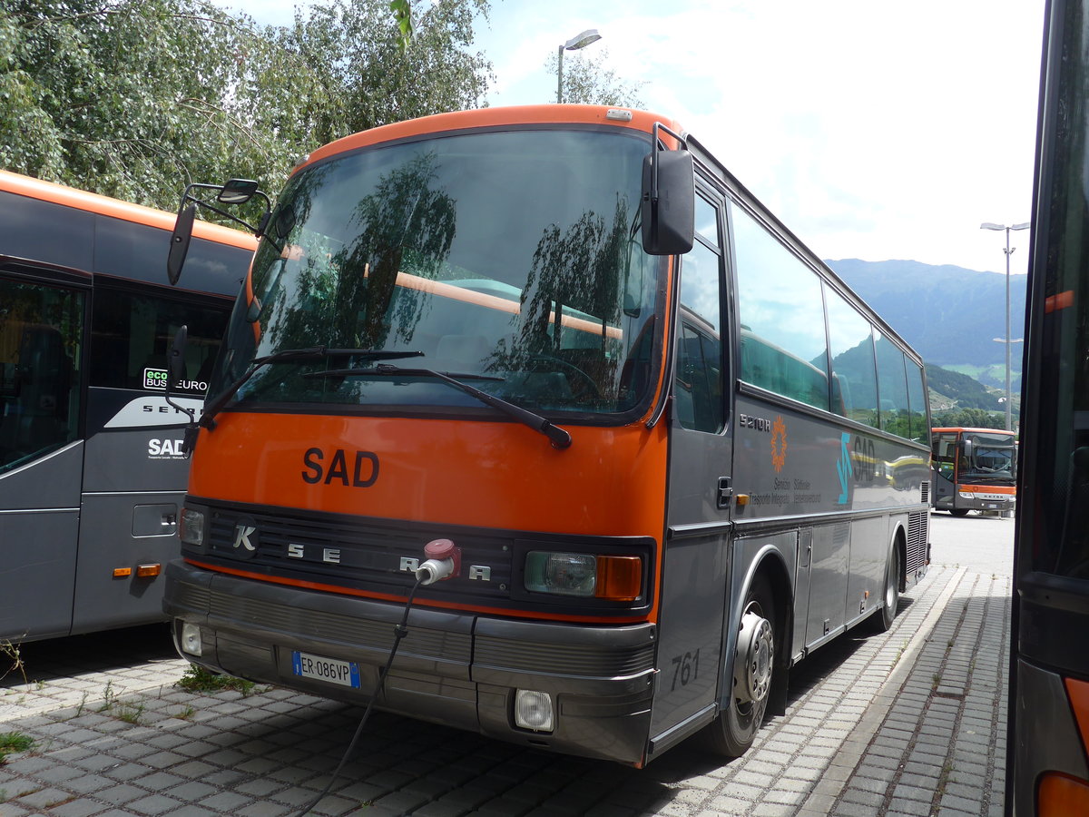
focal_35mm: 29
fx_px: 912
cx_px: 544
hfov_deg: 61.7
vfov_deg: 48.2
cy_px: 408
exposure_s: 1/800
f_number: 2.8
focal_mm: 6
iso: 80
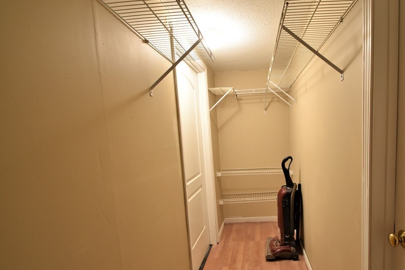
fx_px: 214
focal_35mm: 19
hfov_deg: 85.2
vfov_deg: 64.2
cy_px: 156
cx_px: 253
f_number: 8
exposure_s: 1/8
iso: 1000
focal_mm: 10
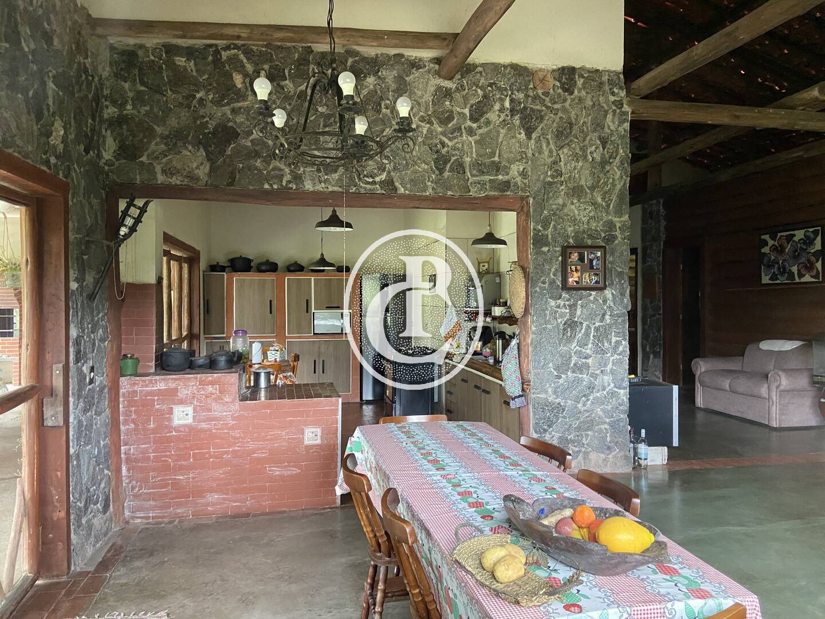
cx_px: 412
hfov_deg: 67.3
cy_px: 310
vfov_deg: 53.1
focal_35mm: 26
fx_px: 620
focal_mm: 4.25
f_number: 1.8
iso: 500
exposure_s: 1/53
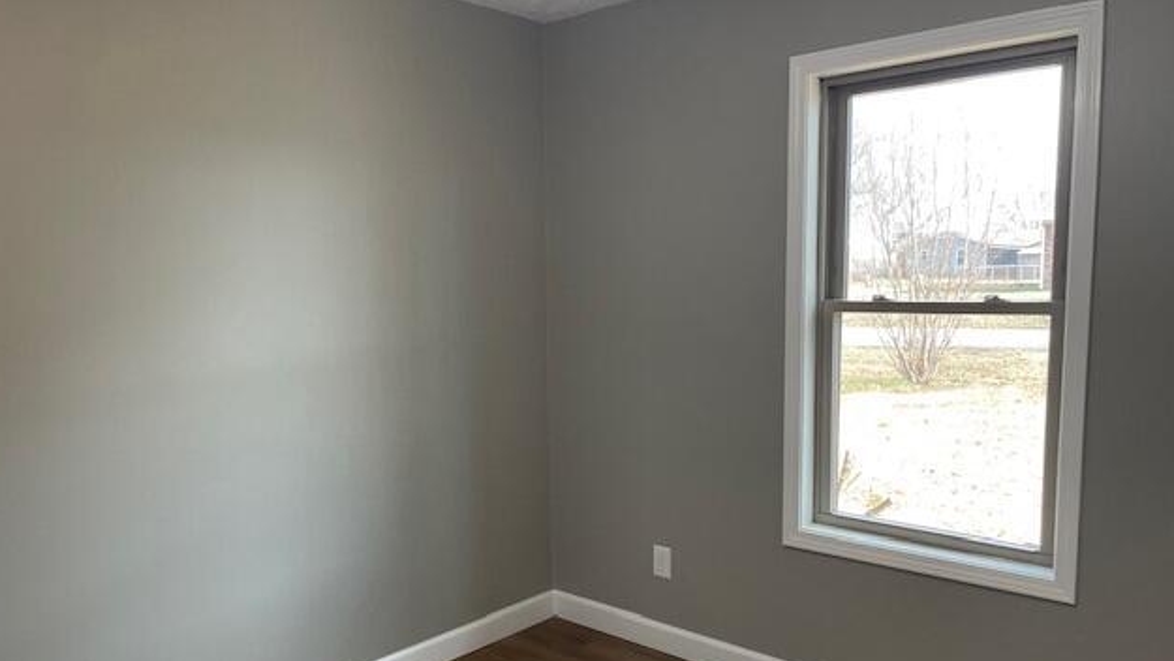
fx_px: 903
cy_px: 387
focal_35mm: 29
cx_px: 577
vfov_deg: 40.1
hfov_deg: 66.0
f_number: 1.6
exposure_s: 1/120
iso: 125
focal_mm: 4.2
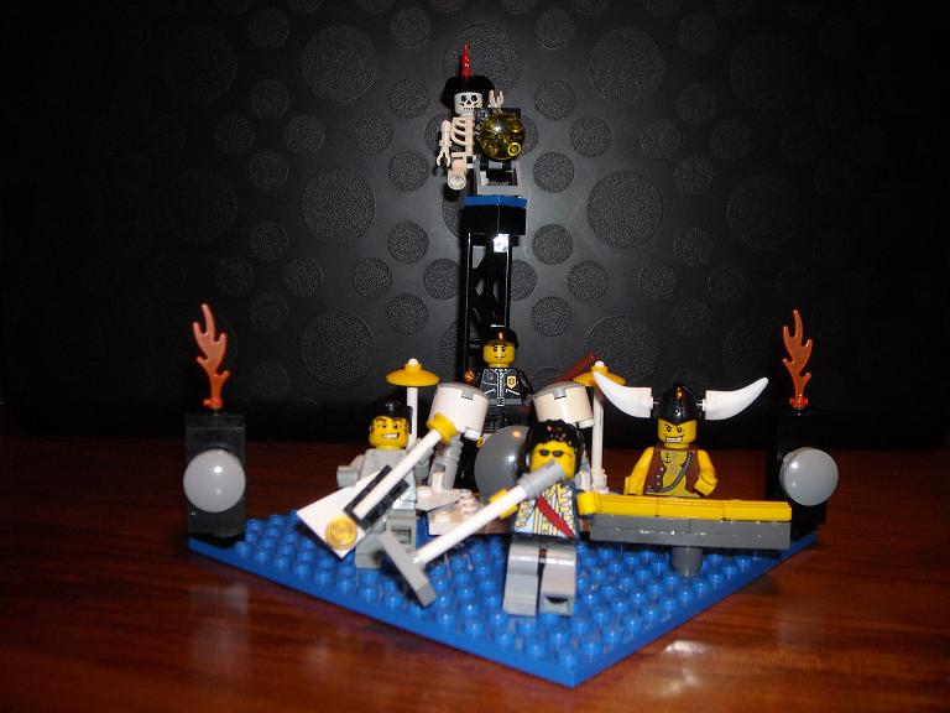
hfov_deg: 52.6
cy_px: 356
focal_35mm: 35
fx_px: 961
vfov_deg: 40.7
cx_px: 475
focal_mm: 5.7
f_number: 5.6
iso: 200
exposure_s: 1/60
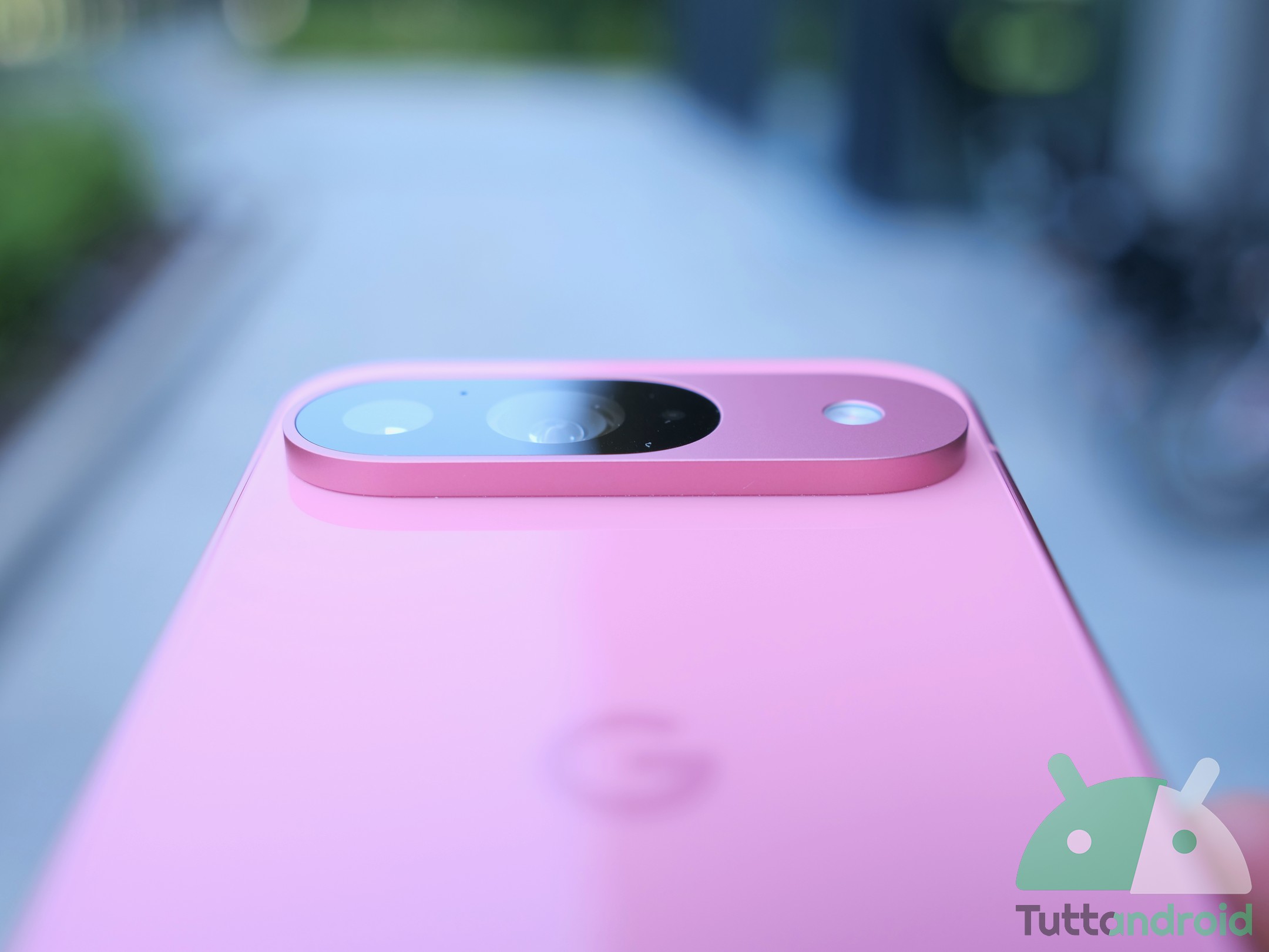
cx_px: 634
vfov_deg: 31.5
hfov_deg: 41.2
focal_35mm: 46
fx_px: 1686
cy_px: 476
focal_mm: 23
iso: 200
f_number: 2.8
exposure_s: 1/200
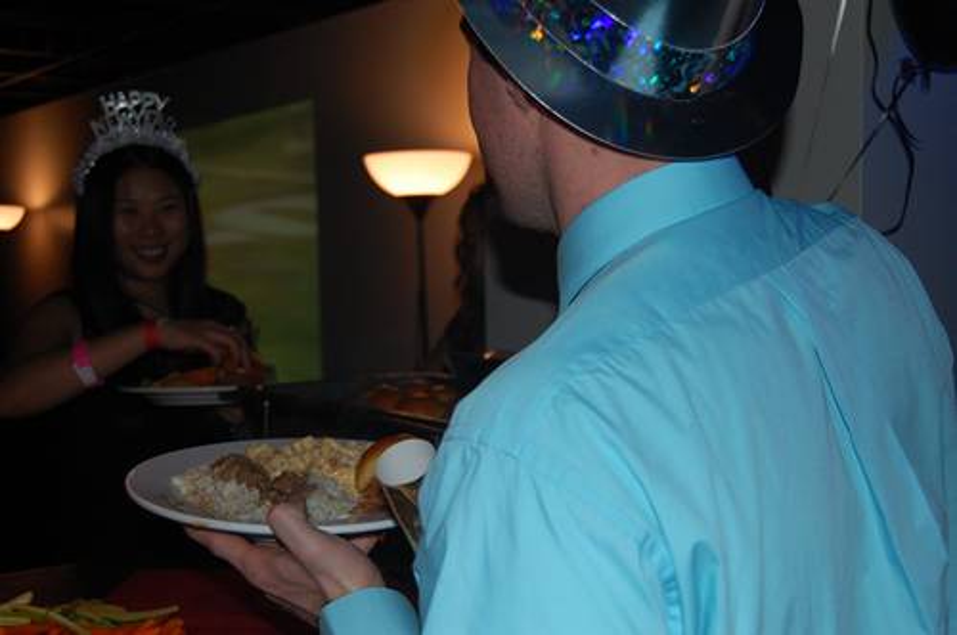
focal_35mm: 46
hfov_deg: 42.4
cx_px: 478
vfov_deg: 28.9
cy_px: 318
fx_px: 1235
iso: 400
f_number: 4.5
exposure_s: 1/60
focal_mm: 31
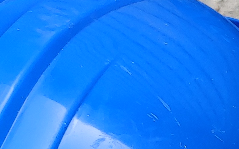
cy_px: 301
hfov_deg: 10.6
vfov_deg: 7.3
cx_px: 556
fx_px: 1120
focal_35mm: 172
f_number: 1.89
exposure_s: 1/179
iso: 50
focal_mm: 5.43
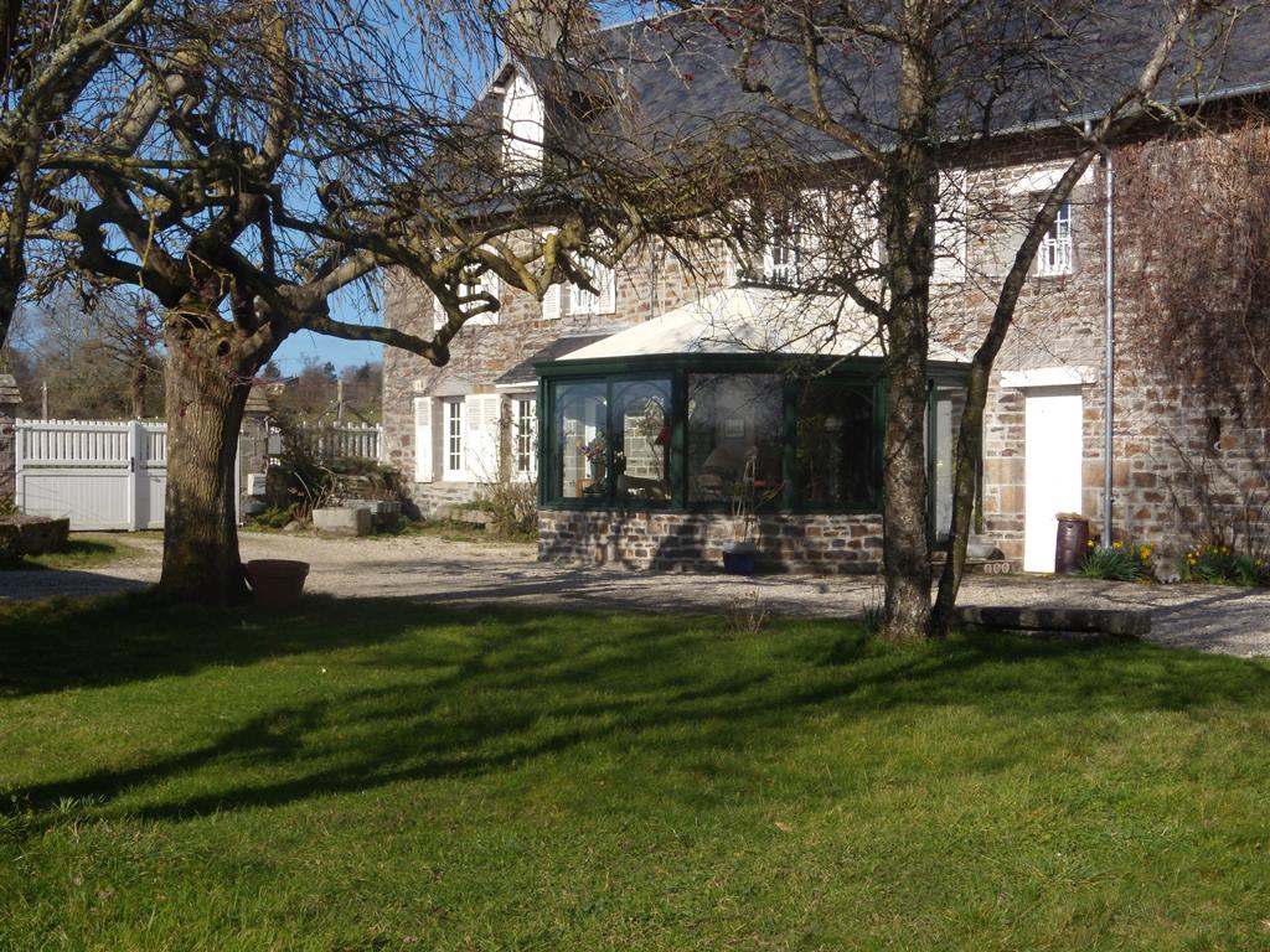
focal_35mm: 50
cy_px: 476
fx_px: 1834
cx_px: 635
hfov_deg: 38.2
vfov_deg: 29.1
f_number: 9.2
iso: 80
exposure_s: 1/160
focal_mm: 8.8
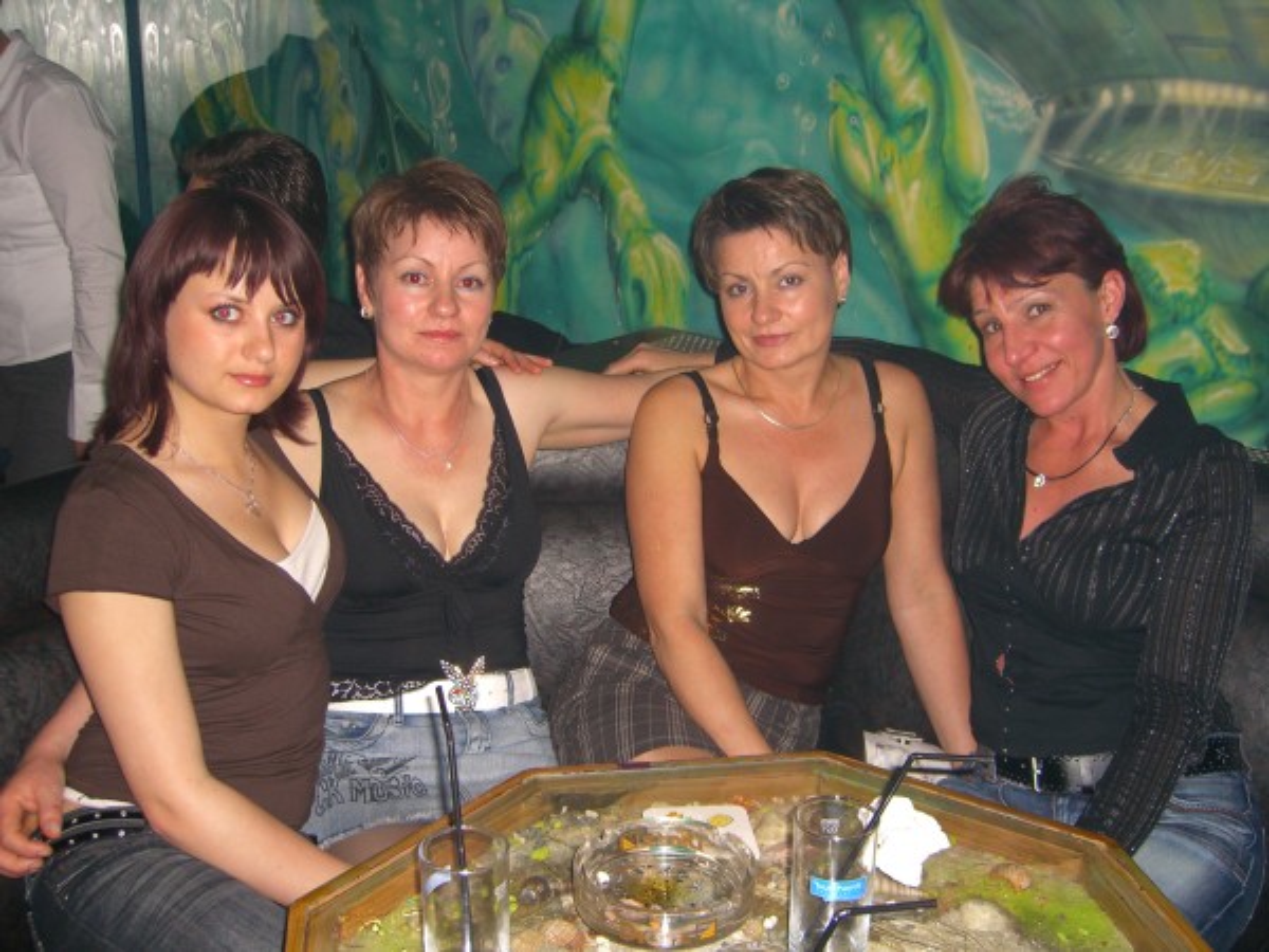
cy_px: 476
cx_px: 634
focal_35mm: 38
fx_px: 1393
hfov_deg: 49.0
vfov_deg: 37.7
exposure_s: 1/60
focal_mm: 7.9
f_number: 2.8
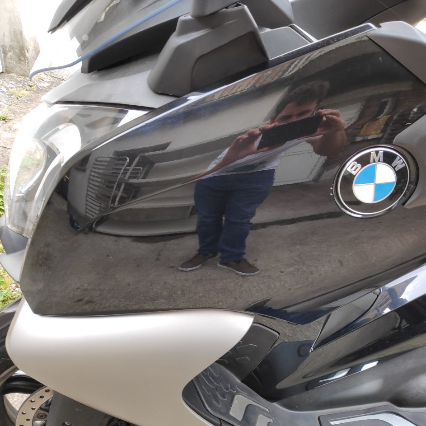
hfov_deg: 64.9
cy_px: 215
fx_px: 334
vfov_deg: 65.0
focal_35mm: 24
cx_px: 230
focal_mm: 3.94
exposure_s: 1/102
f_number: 1.9
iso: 100
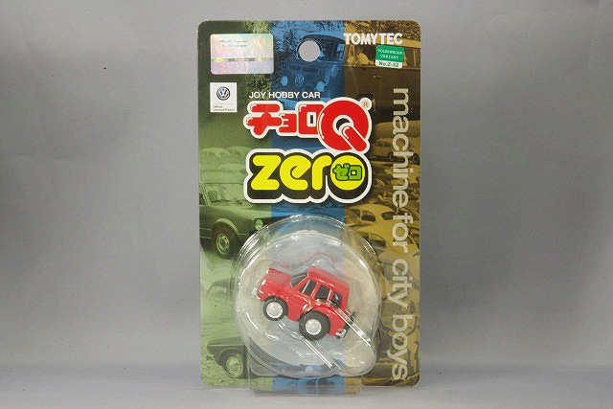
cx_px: 306
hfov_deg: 18.3
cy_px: 204
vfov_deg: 12.2
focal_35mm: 112
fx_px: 1907
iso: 400
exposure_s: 1
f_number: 32
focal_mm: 75
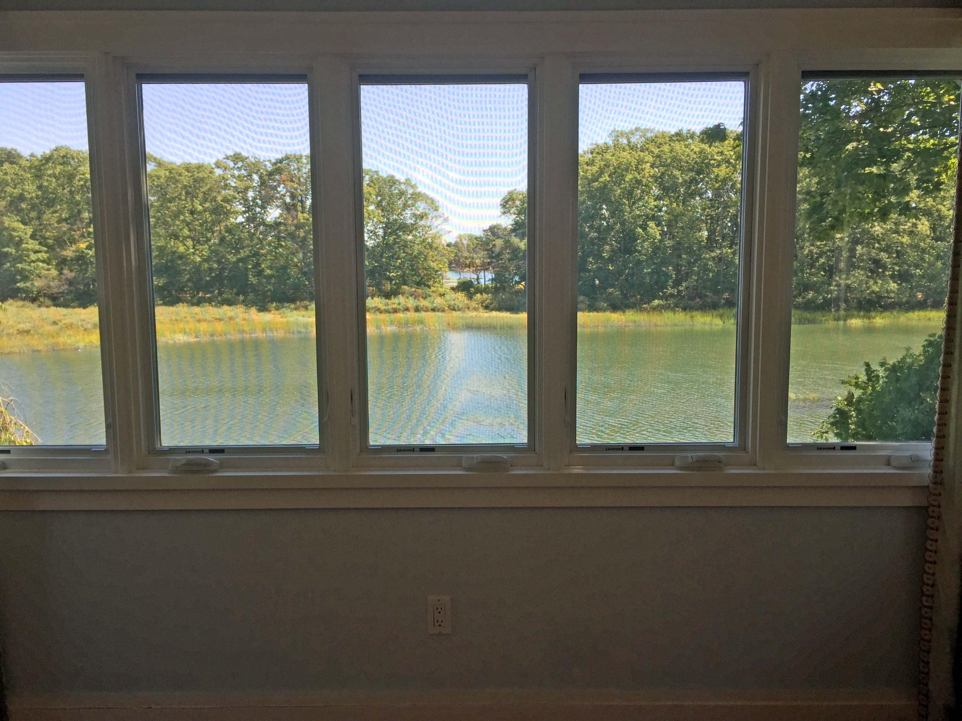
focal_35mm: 29
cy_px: 360
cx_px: 481
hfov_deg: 61.7
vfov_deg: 48.2
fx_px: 806
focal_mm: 4.15
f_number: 2.2
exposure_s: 1/260
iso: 32
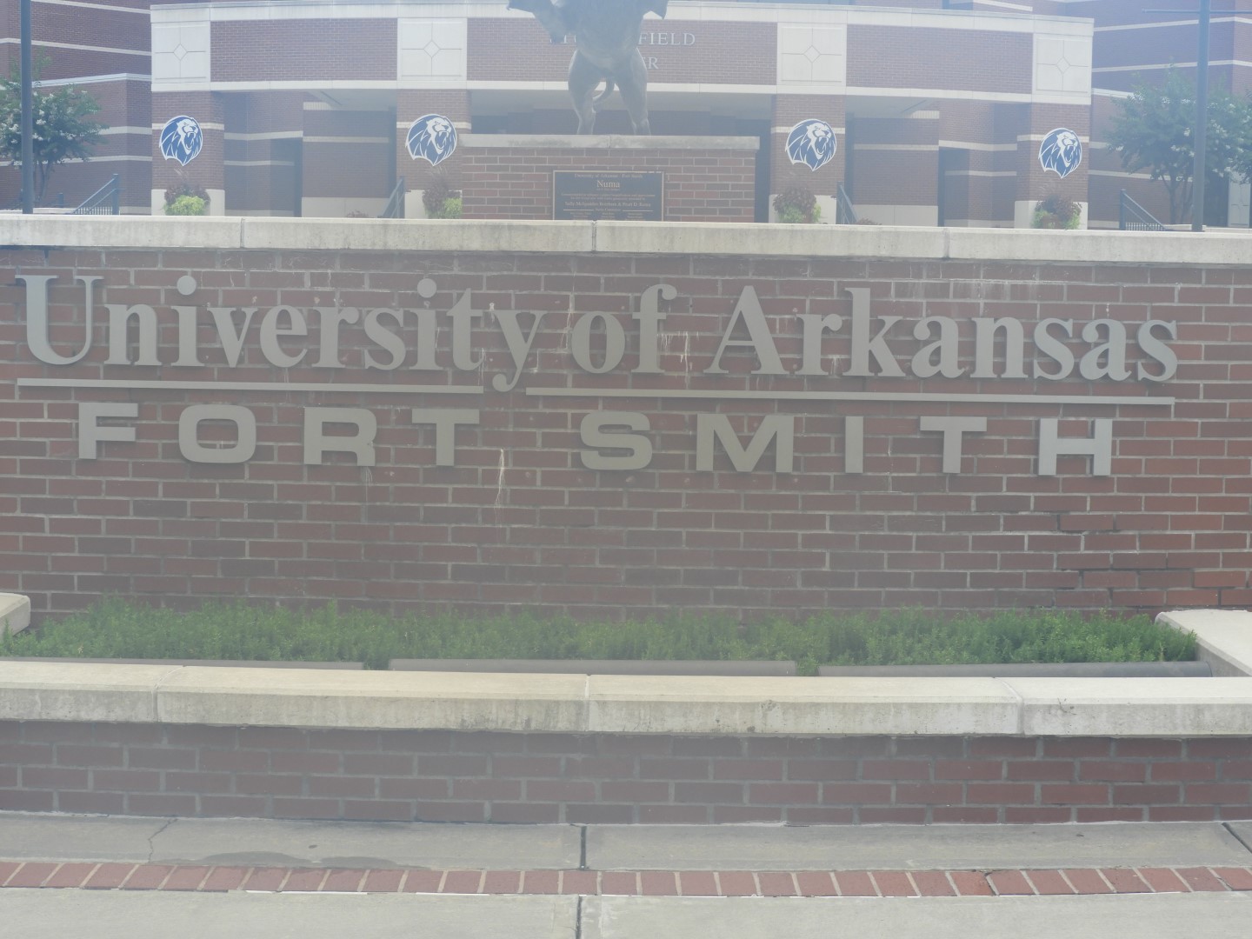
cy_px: 470
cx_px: 626
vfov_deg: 22.6
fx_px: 2351
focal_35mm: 65
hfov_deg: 29.8
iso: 100
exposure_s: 1/200
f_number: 4.2
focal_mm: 11.6
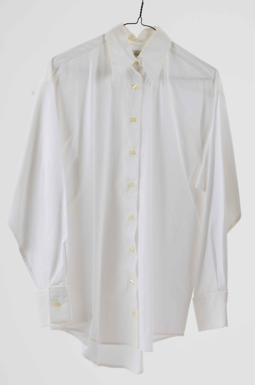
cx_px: 128
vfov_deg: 13.1
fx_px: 1681
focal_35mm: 158
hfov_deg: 8.7
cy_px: 192
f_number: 13
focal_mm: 105
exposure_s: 1/160
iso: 200
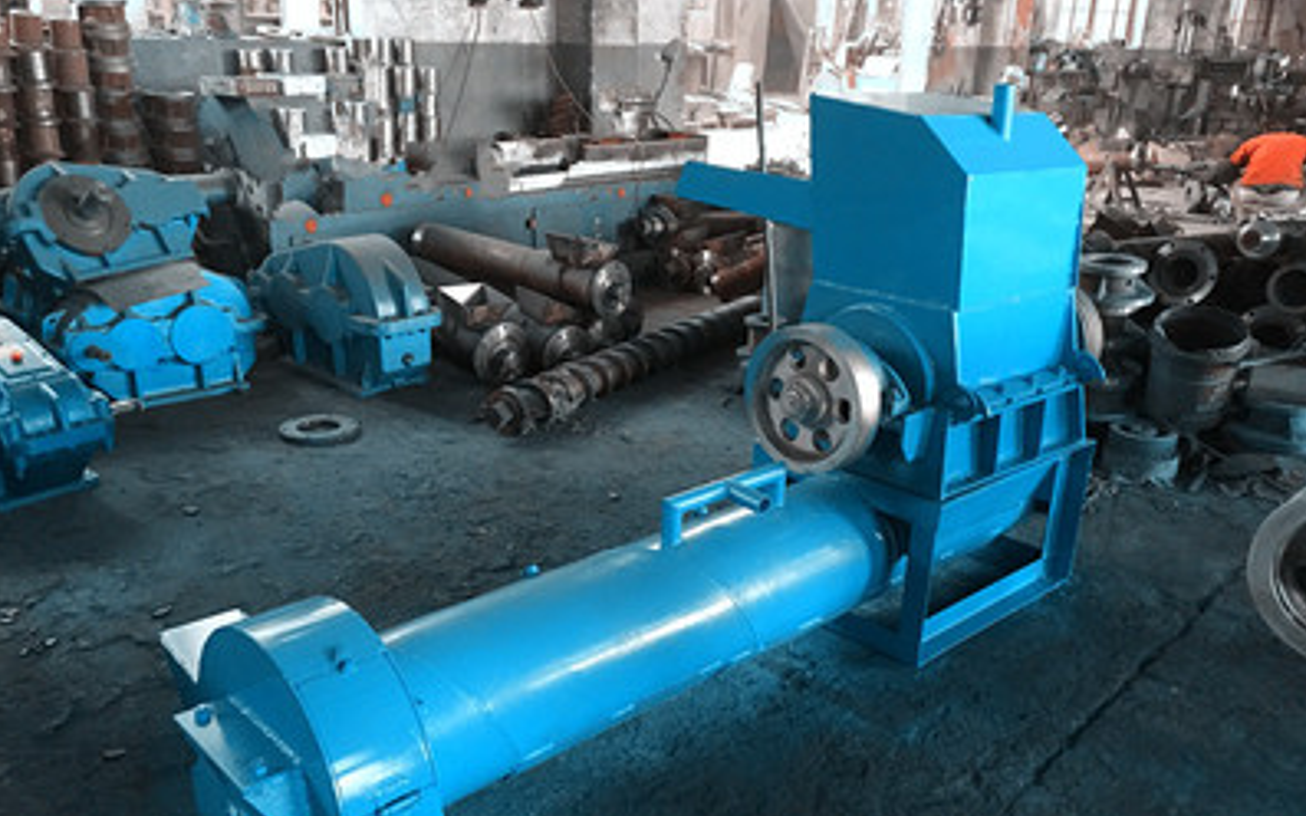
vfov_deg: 40.5
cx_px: 651
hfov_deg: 61.2
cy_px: 464
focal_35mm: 31
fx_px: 1103
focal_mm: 4.15
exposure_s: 1/30
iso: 200
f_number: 2.2
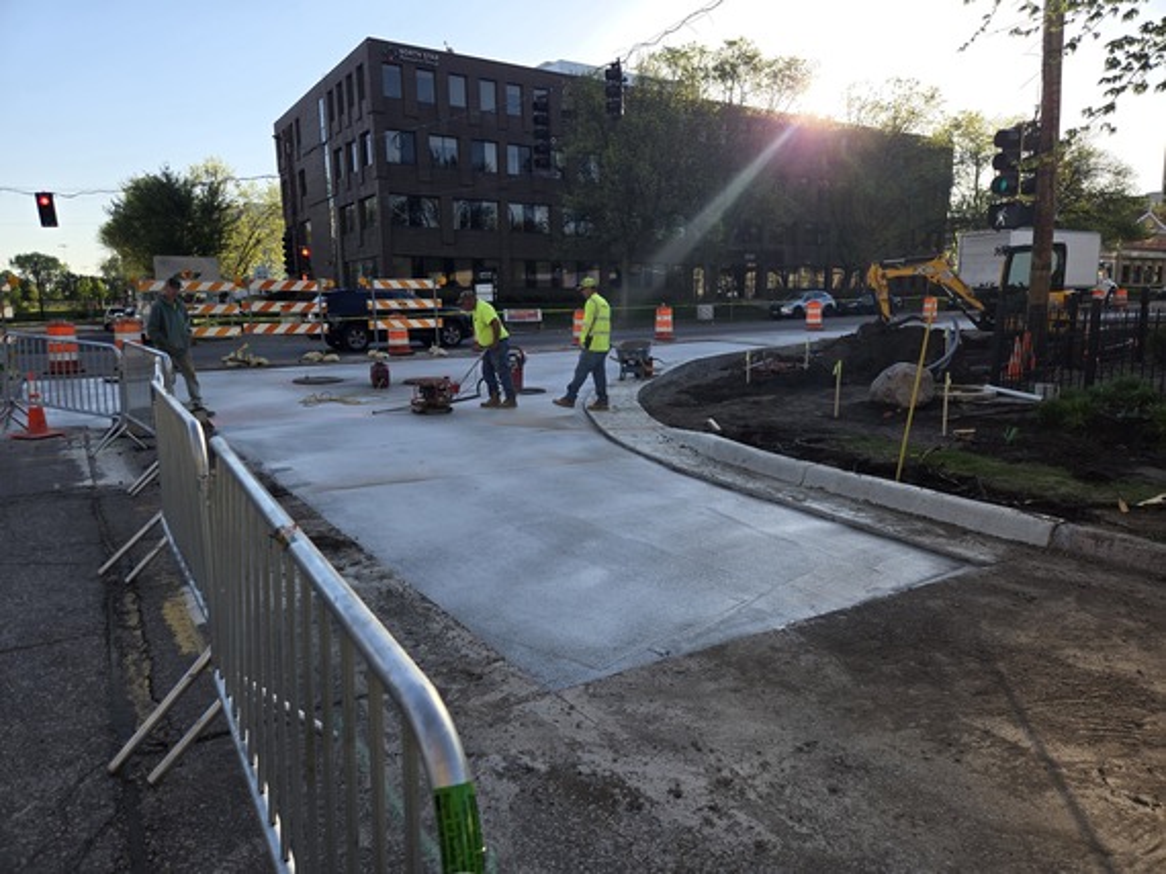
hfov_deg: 73.9
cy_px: 437
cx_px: 583
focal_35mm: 23
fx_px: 774
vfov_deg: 58.8
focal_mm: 5.4
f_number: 1.8
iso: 25
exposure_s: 1/859
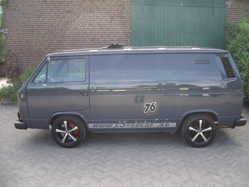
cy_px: 94
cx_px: 124
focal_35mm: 38
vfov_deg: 37.7
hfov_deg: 49.0
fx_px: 273
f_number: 2.6
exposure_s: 1/125
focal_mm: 5.8
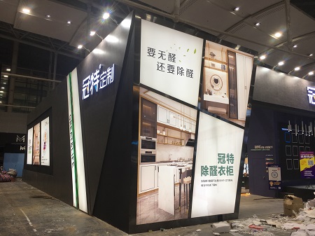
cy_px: 118
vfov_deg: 48.2
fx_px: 264
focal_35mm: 29
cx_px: 158
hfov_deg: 61.7
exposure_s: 1/50
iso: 25
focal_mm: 4.15
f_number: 2.2
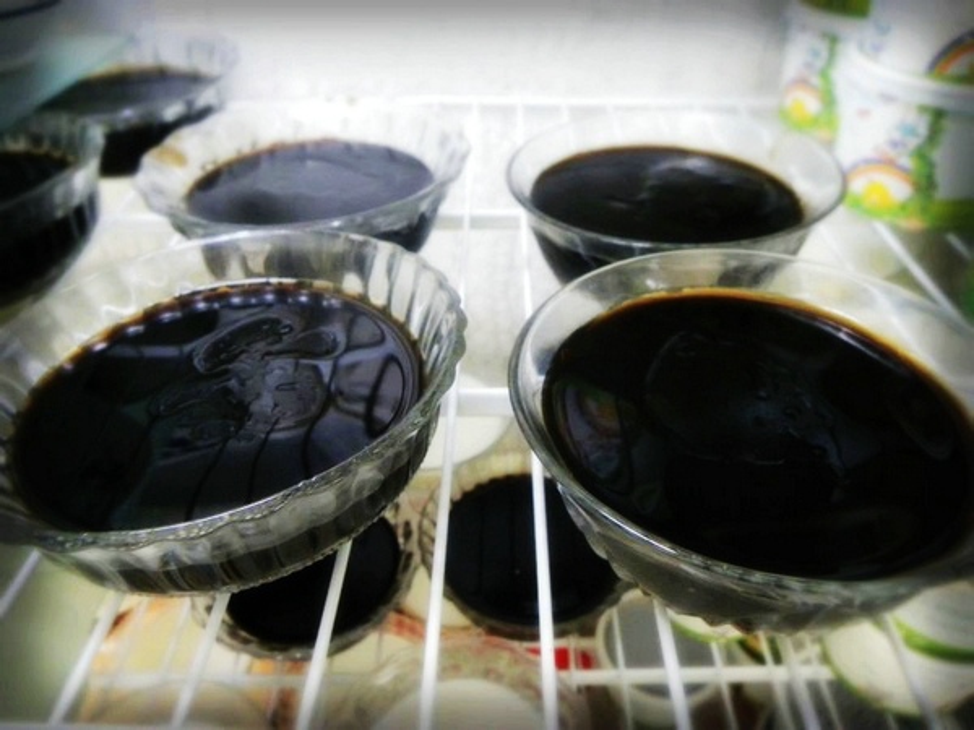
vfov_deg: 53.1
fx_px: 732
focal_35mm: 26
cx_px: 487
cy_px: 365
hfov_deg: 67.3
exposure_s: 1/15
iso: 400
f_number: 2.8
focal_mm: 4.6
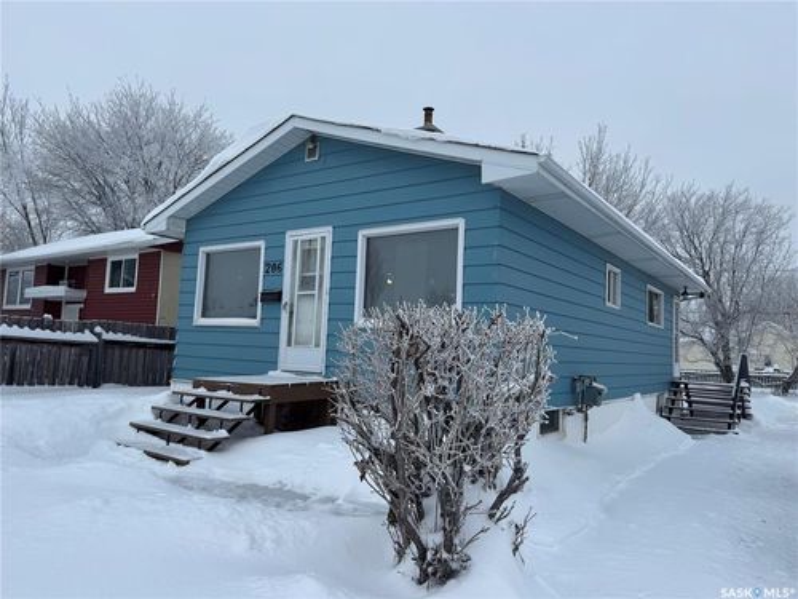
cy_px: 300
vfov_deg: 56.8
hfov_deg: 71.6
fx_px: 553
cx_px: 399
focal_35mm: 24
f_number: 1.78
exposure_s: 1/2604
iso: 80
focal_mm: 6.76
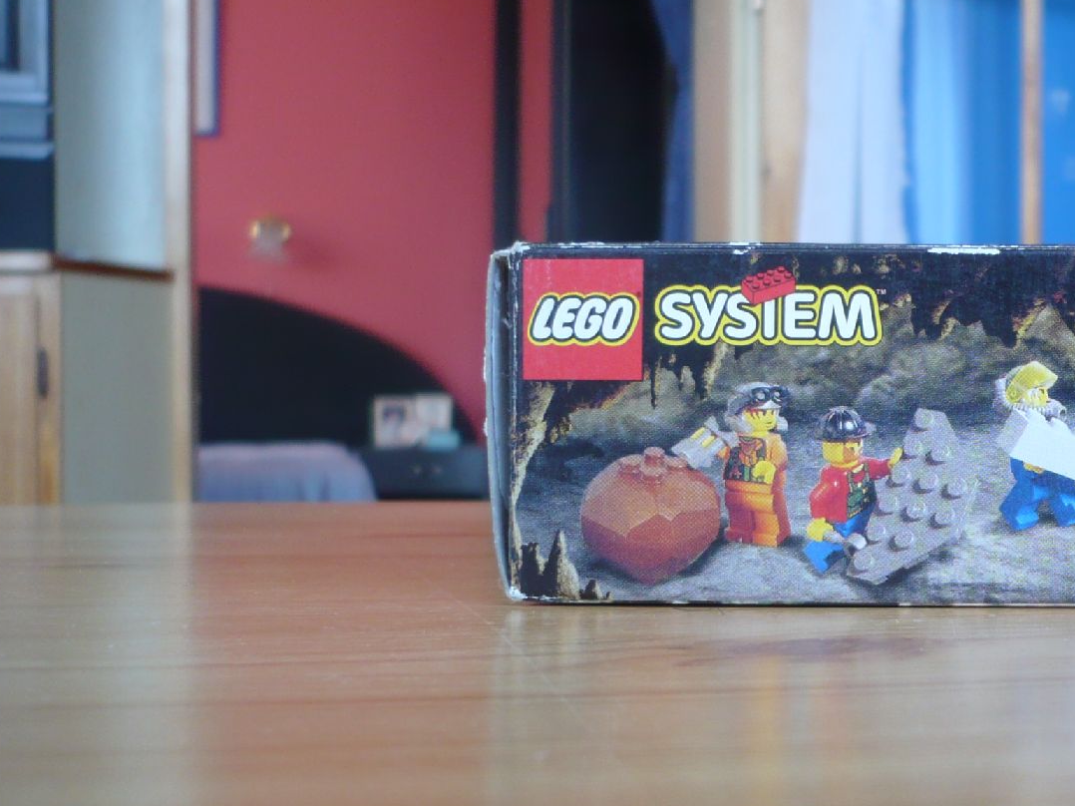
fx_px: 1987
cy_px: 434
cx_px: 968
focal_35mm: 64
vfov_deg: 22.9
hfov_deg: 29.1
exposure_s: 1/25
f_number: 2.8
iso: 100
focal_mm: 5.8
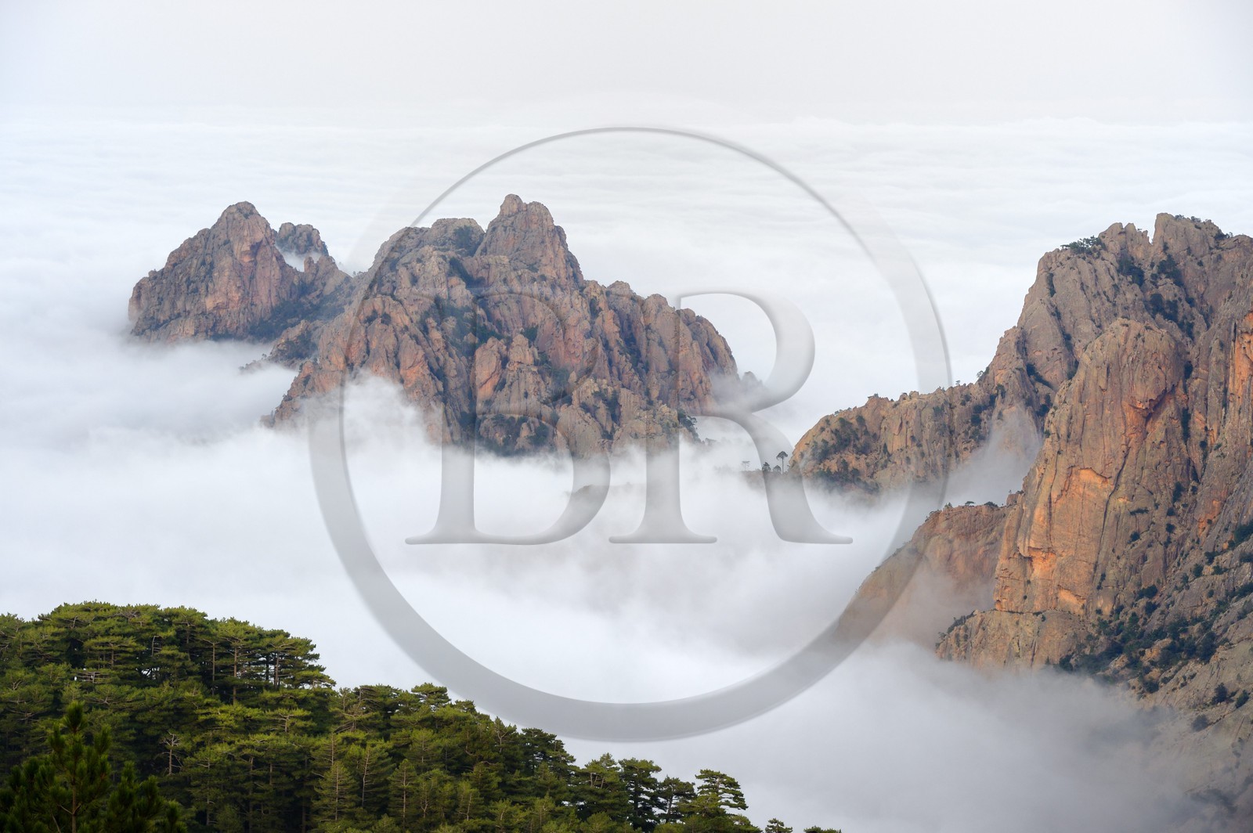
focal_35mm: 125
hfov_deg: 16.4
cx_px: 626
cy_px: 416
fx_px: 4347
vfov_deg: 10.9
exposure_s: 1/200
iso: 400
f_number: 8
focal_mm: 125
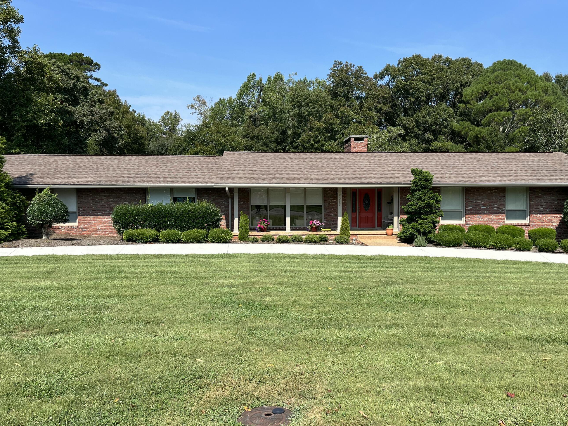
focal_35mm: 30
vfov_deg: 46.8
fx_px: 492
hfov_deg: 59.9
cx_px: 298
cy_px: 215
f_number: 1.6
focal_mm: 5.1
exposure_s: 1/2825
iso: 50
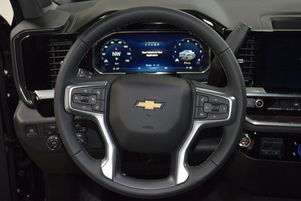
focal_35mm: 46
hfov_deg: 42.3
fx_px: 389
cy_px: 100
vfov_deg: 29.0
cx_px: 150
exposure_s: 1/60
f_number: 4
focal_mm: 31
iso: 1600
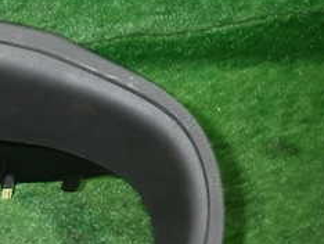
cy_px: 227
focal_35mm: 64
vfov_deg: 22.3
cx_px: -83
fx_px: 600
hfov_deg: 26.3
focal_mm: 4.5
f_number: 2
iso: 200
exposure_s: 1/30
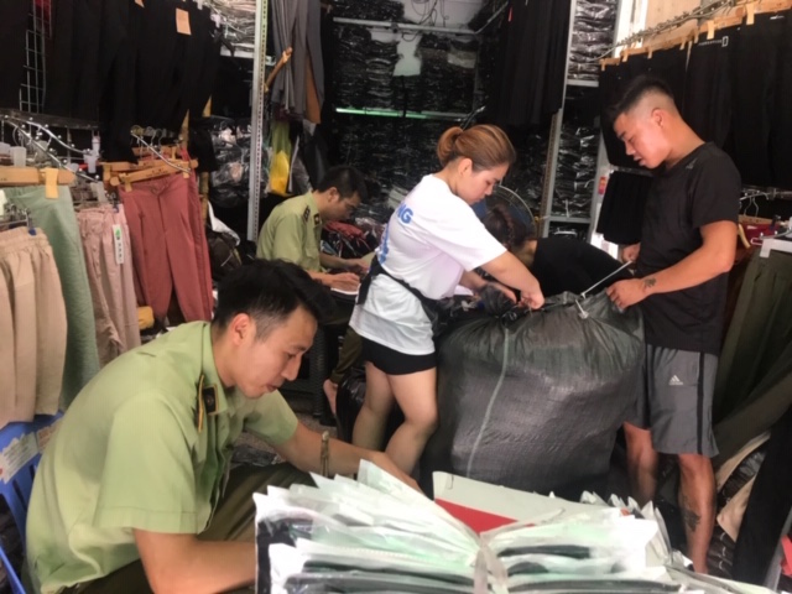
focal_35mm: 28
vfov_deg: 49.7
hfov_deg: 63.4
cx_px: 396
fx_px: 641
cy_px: 297
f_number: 1.8
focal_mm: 3.99
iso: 160
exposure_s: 1/45
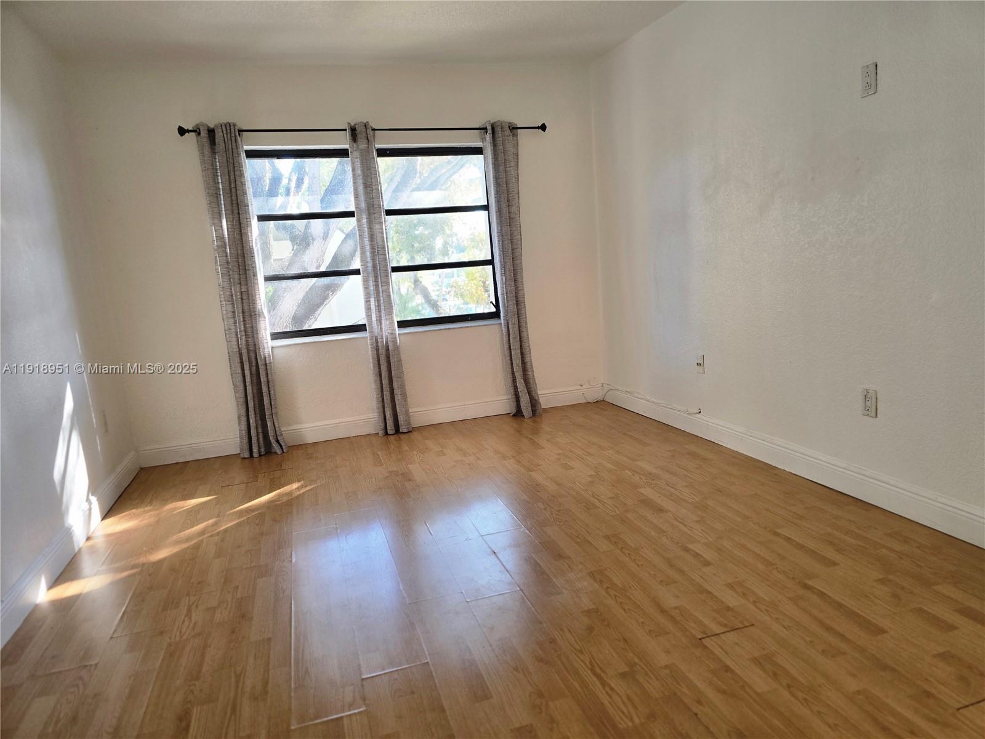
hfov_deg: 73.9
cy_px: 370
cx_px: 492
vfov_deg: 58.9
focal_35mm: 23
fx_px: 654
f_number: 1.7
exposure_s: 1/120
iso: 100
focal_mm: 6.3
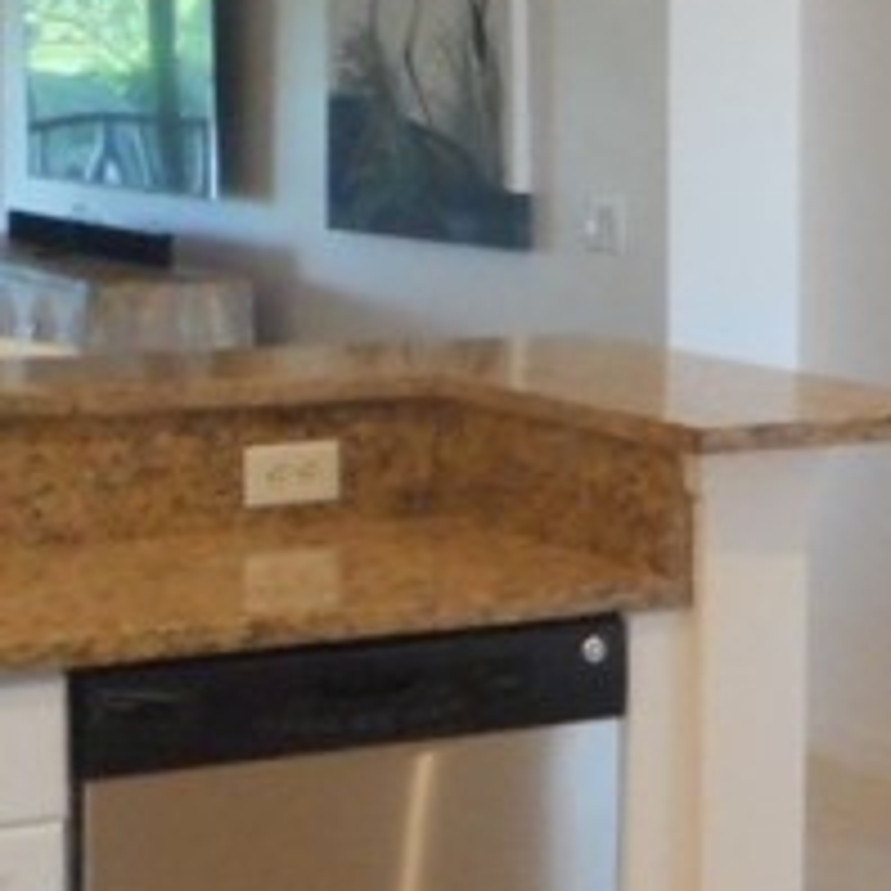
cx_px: 1512
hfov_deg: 13.9
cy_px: 292
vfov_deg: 15.3
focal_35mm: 114
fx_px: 3320
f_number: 3.7
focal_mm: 4.5
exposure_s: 1/25
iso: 450
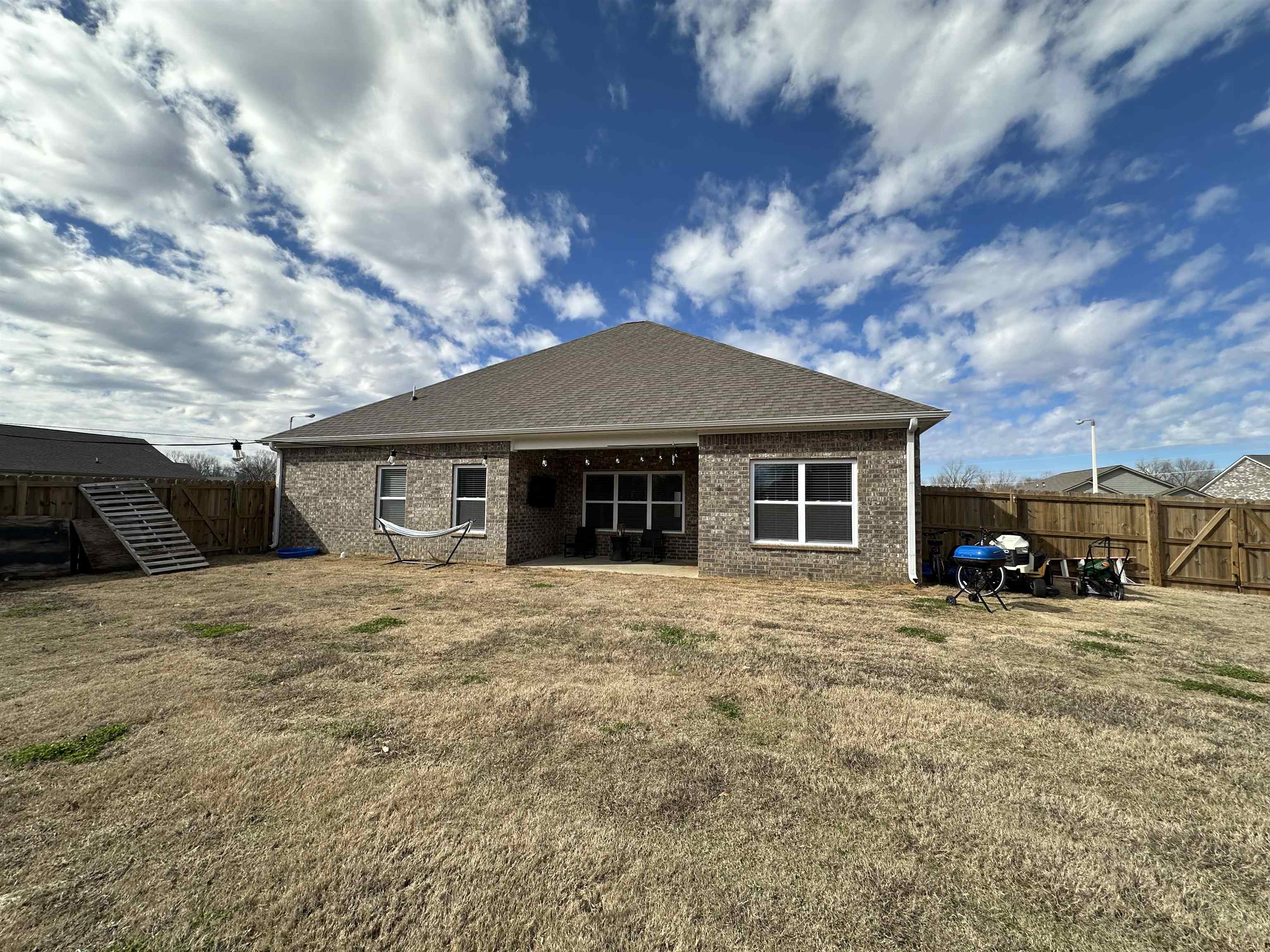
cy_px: 476
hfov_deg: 102.1
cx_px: 635
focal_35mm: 14
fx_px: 514
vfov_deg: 85.7
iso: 40
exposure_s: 1/1887
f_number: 2.2
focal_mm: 2.22
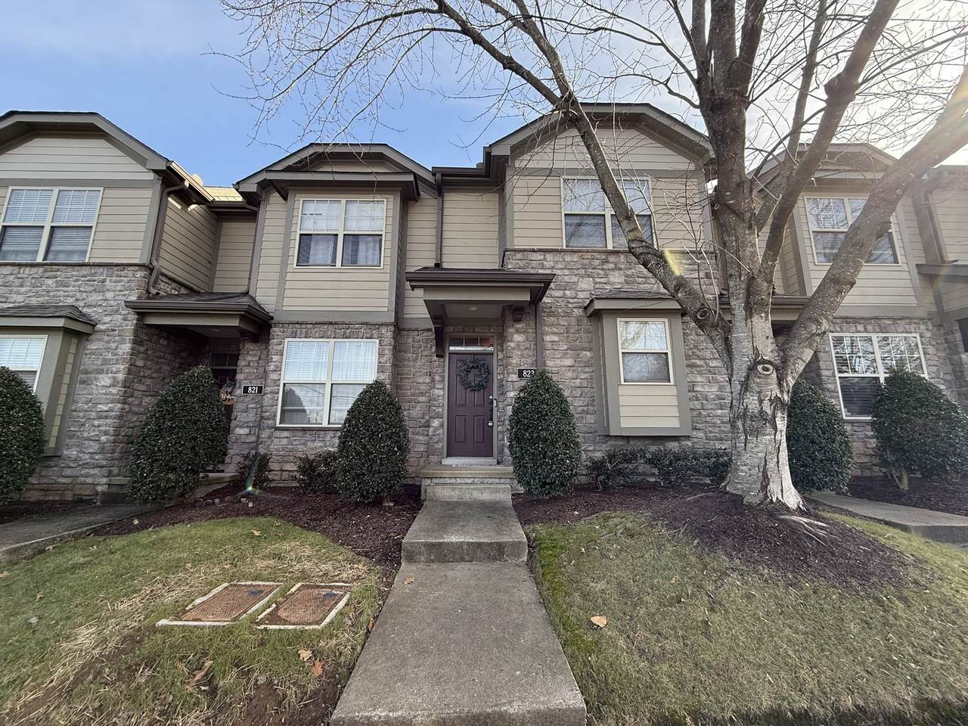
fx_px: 391
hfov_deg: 102.1
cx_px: 484
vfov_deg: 85.7
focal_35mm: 14
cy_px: 363
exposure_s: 1/383
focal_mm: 2.22
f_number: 2.2
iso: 50
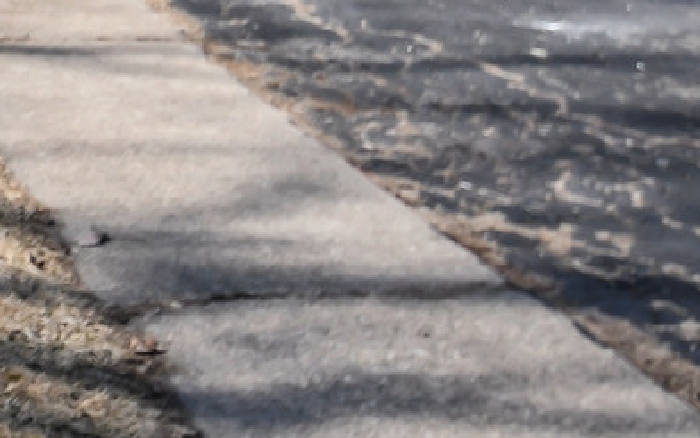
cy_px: -425
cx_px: -670
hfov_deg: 14.8
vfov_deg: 10.3
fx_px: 2251
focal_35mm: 118
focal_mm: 19
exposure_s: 1/2000
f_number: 8
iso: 400
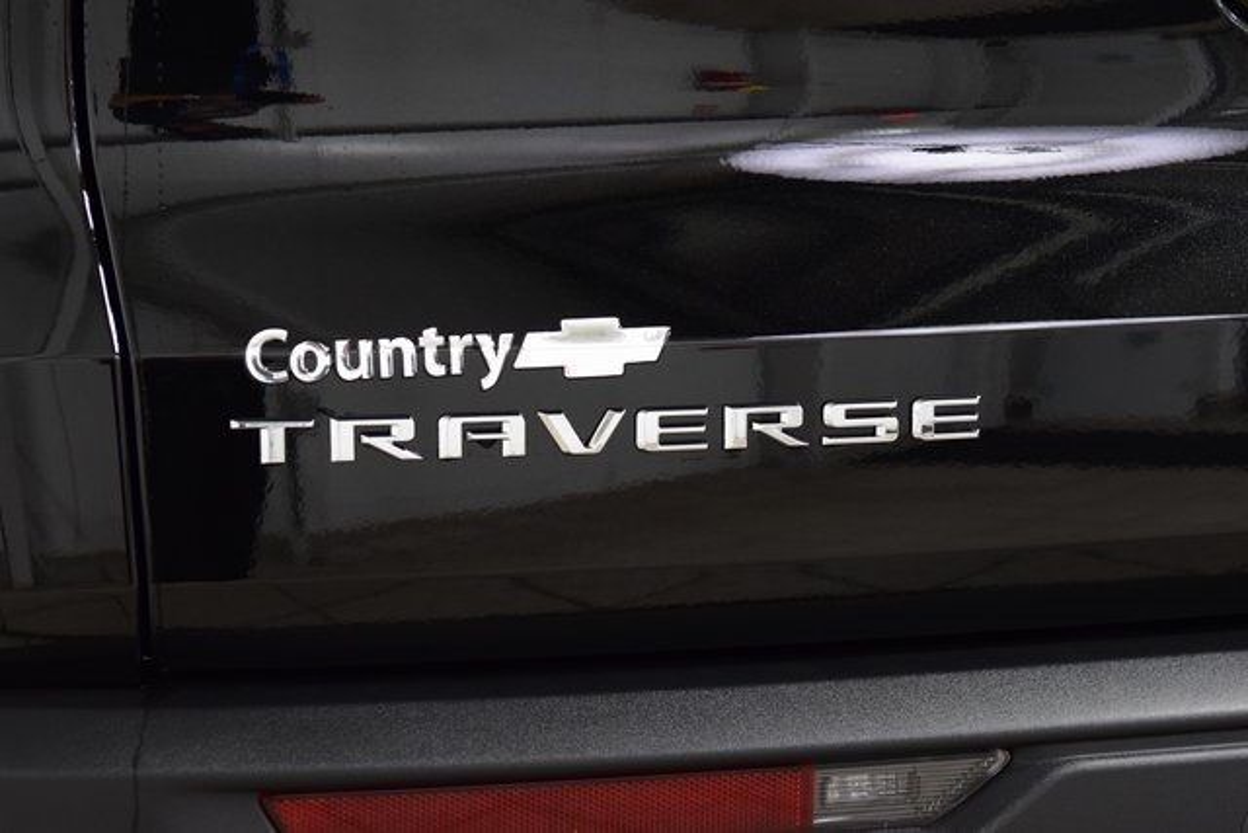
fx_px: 3225
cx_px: 624
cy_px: 416
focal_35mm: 93
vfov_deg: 14.7
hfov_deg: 21.9
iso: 1600
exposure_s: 1/30
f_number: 5
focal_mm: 62
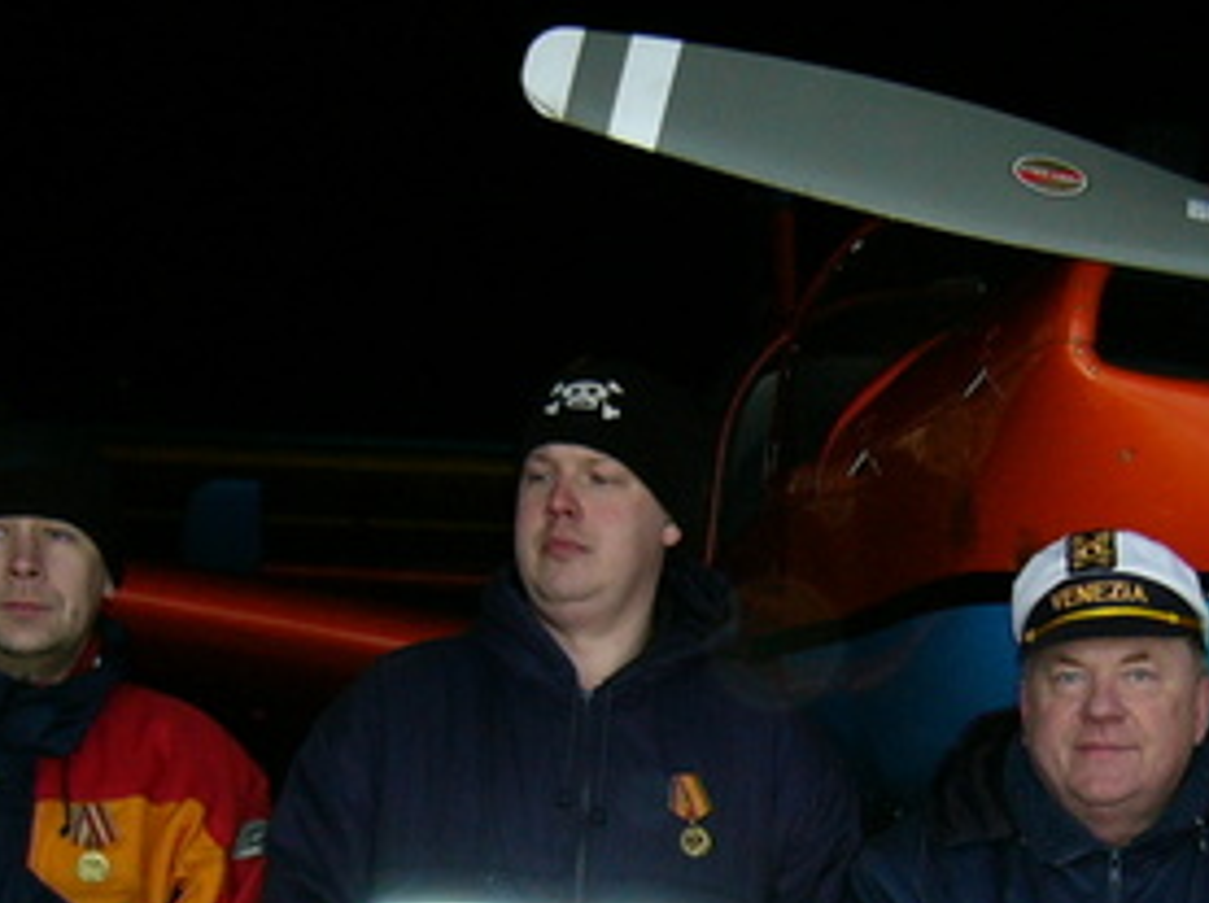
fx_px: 2825
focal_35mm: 81
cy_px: 794
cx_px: 864
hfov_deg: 24.0
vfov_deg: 17.9
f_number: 2.8
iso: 100
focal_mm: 5.8
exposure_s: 1/60
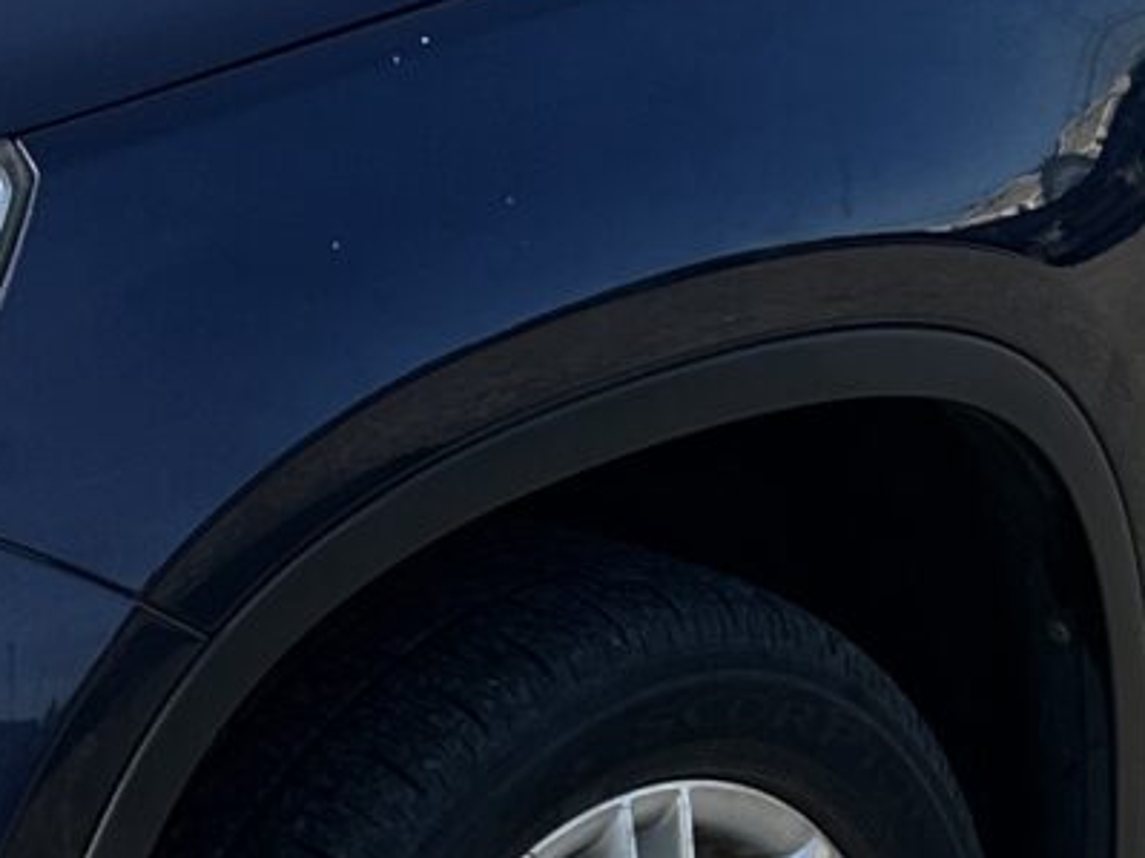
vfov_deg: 9.6
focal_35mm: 154
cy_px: 103
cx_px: 350
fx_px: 5092
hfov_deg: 12.8
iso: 80
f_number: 1.78
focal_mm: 6.86
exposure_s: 1/1880
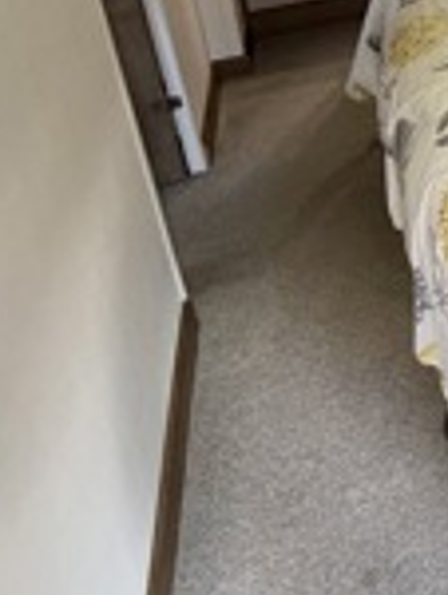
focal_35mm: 49
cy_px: -93
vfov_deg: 32.9
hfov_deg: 22.5
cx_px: 726
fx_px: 843
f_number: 2.2
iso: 250
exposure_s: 1/100
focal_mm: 2.22
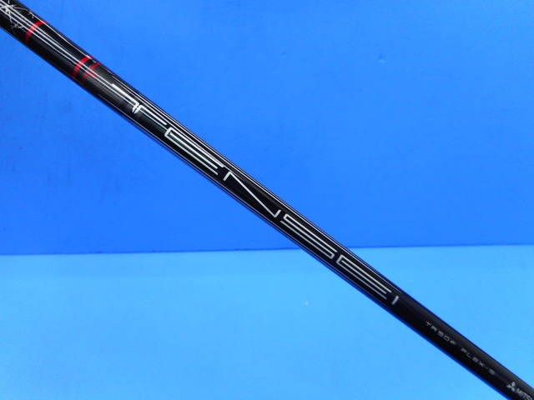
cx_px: 267
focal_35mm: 25
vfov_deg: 54.9
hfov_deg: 69.4
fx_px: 386
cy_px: 200
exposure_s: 1/30
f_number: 3.7
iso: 140
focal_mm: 4.5
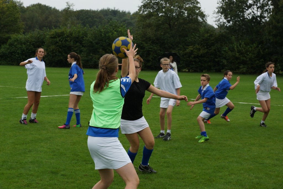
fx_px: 590
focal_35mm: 75
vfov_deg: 18.2
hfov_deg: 27.0
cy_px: 94
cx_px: 142
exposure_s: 1/400
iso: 320
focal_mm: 50
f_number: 5.6
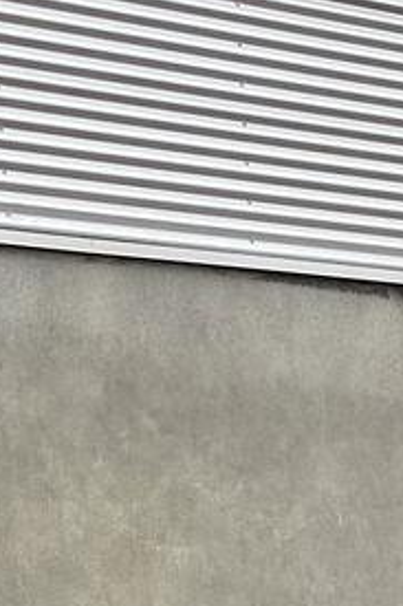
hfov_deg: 10.0
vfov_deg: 14.9
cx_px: 830
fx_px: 2118
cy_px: 956
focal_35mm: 126
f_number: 1.8
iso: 100
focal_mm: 4.25
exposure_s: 1/121
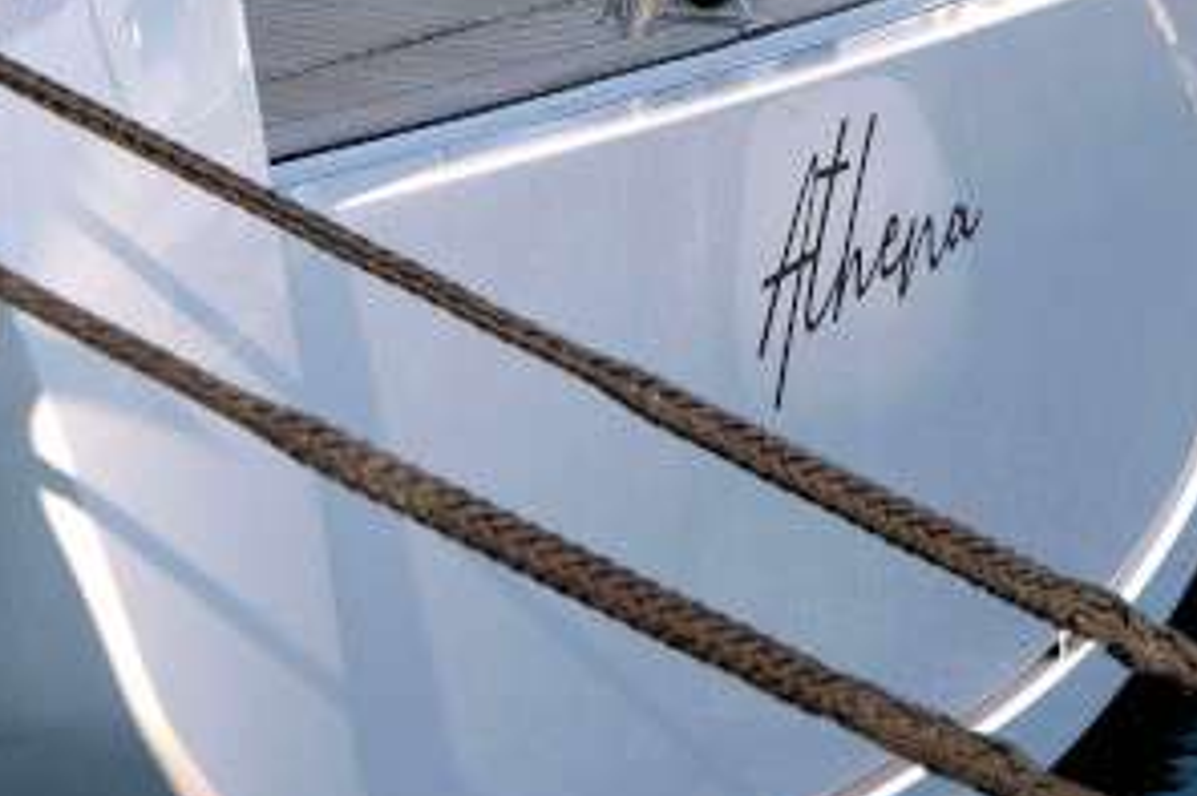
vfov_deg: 6.1
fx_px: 7444
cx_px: 433
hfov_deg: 9.2
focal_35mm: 224
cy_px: -135
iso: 200
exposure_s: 1/850
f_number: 5
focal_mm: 55
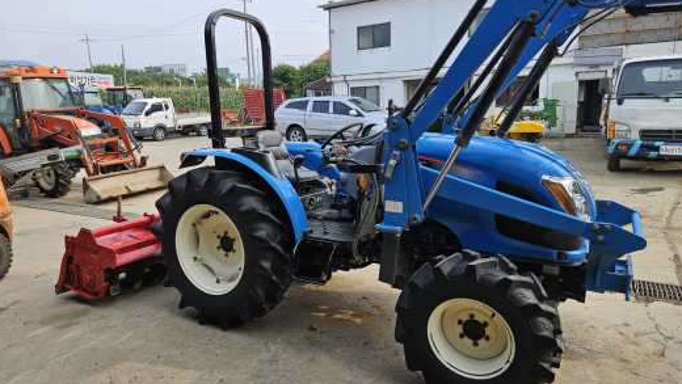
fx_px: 470
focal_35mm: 26
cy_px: 195
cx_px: 340
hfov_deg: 71.9
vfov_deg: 44.4
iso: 25
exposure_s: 1/648
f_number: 1.8
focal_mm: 5.4
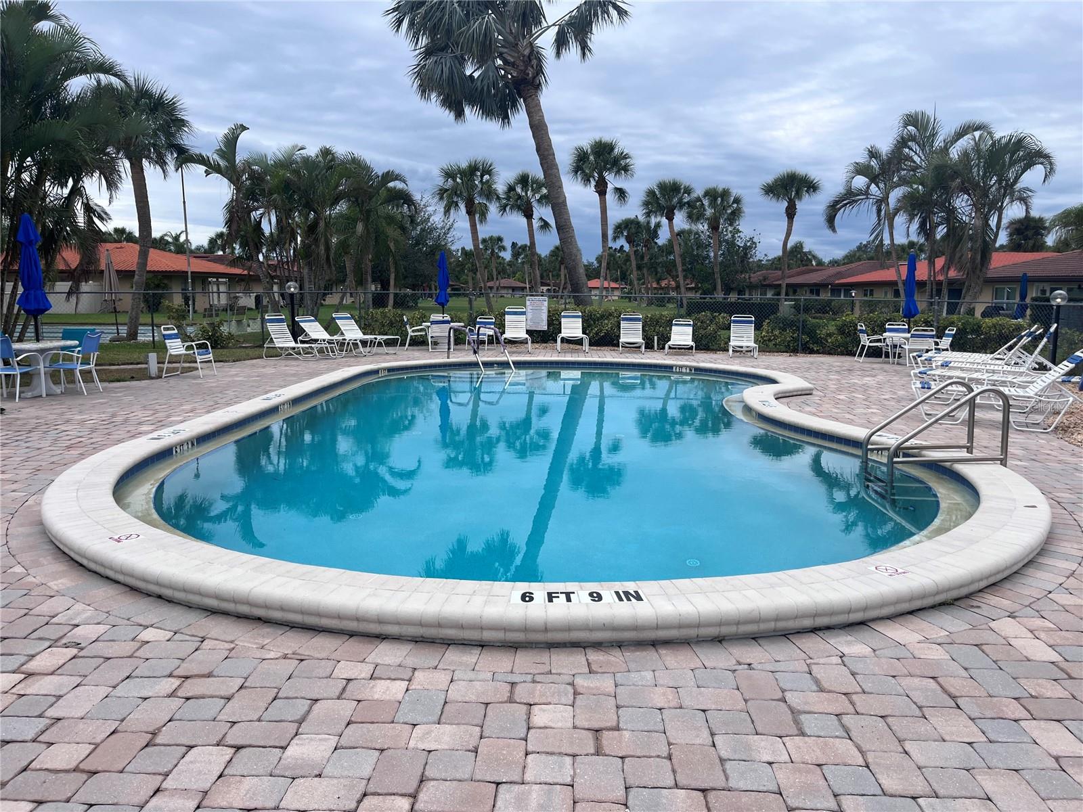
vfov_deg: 53.1
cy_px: 406
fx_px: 813
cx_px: 542
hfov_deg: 67.3
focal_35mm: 26
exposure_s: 1/1862
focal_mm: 5.1
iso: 50
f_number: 1.6
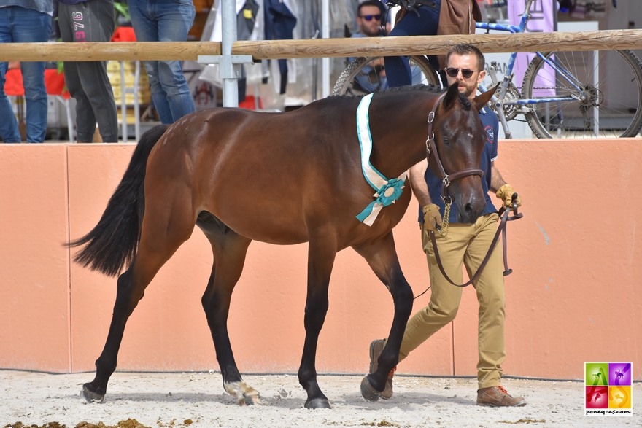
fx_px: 5351
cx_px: 321
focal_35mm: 300
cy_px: 214
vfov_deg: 4.6
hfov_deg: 6.9
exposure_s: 1/2000
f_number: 5.3
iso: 450
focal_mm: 200
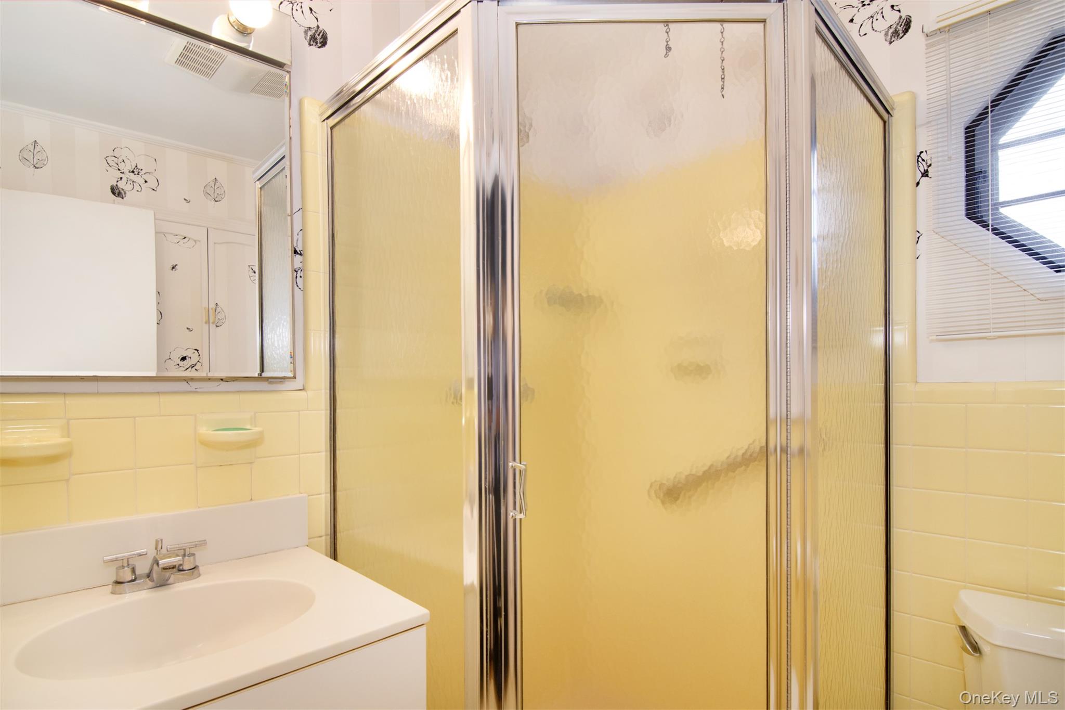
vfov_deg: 72.0
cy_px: 355
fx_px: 488
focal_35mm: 16
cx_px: 532
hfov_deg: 95.0
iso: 640
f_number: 8
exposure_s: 1/50
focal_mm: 11
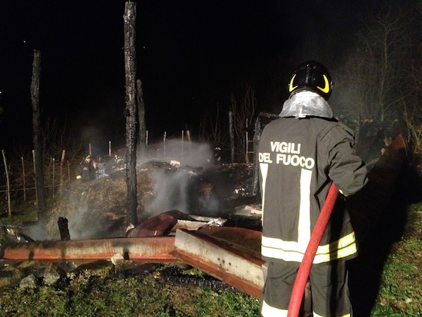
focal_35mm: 35
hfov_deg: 52.6
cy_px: 158
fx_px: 427
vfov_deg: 40.7
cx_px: 211
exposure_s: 1/15
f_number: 2.4
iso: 800
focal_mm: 4.28
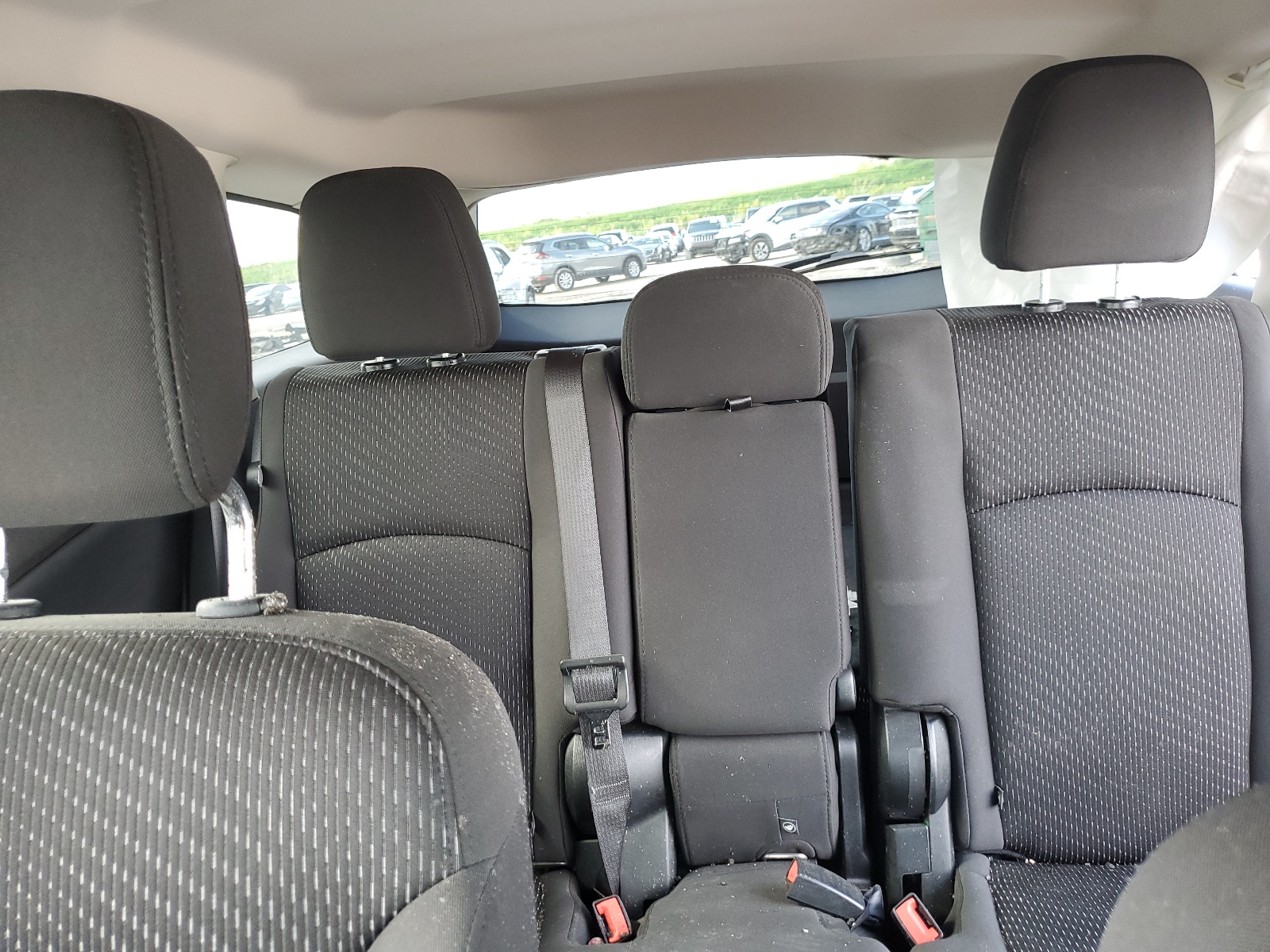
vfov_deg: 53.1
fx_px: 954
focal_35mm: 26
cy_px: 476
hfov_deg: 67.3
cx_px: 635
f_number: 1.5
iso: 76
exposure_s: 1/60.2
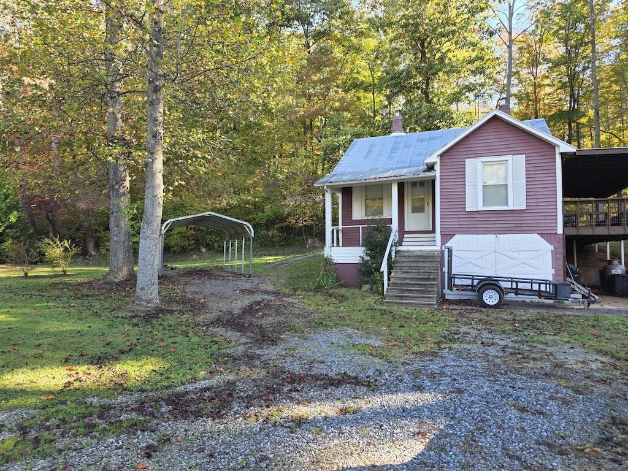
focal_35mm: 23
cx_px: 314
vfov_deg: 58.9
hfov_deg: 73.9
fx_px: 417
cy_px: 236
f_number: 1.7
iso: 64
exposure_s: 1/180
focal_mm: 6.3
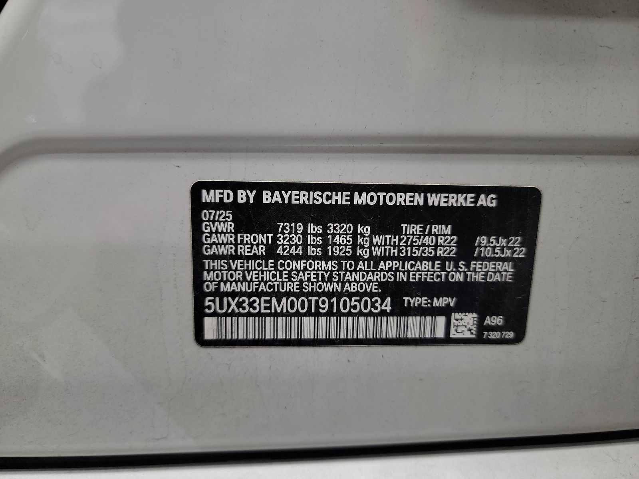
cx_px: 320
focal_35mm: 24
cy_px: 240
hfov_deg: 71.6
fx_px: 443
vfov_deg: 56.8
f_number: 1.8
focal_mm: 6.7
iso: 212
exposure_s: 1/59
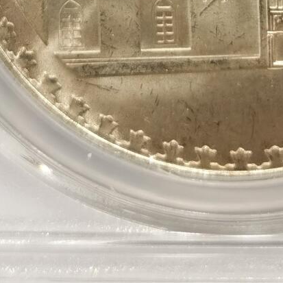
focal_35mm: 208
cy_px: -293
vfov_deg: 8.0
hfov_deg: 8.4
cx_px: 231
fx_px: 1924
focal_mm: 5.56
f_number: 16
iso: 125
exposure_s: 1/100
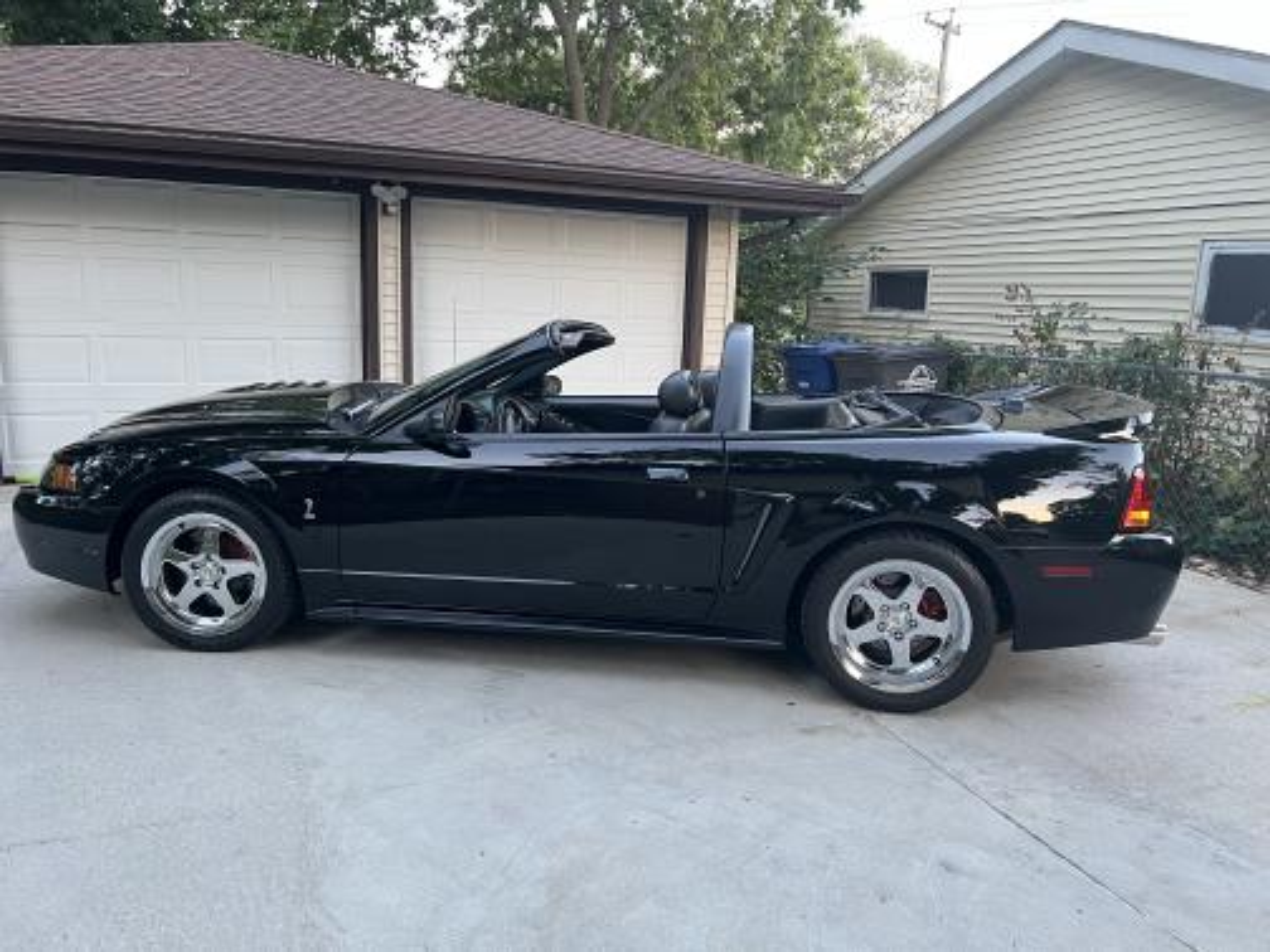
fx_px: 954
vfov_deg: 53.1
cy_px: 476
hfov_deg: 67.3
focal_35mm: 26
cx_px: 635
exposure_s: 1/66
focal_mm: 5.7
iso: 125
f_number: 1.5
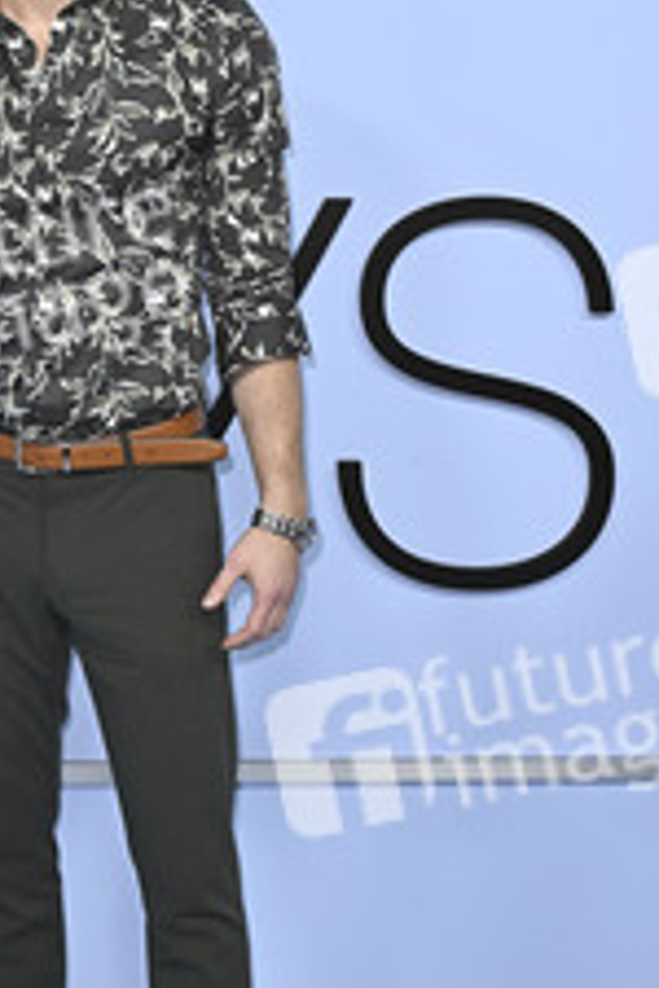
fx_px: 1949
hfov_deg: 18.9
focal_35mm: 71
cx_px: 92
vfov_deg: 28.5
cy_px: 514
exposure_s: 1/320
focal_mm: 40
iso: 1600
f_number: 6.3
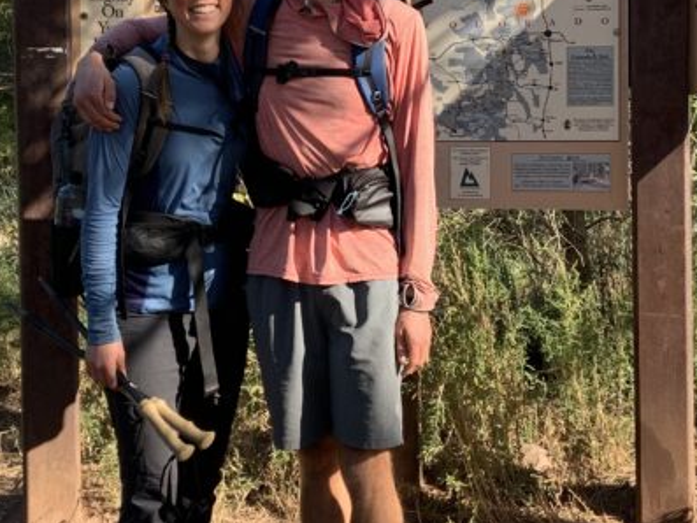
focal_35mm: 67
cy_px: 168
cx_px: 330
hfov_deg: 29.0
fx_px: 1349
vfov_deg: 21.8
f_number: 1.8
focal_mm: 4.25
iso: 25
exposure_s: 1/478
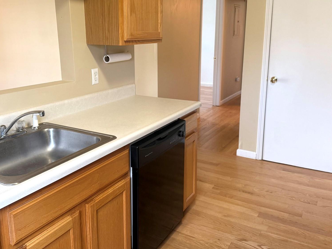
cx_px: 149
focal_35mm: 33
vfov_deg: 42.8
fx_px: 317
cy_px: 106
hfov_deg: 55.2
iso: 250
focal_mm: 6.76
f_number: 1.78
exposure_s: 1/60
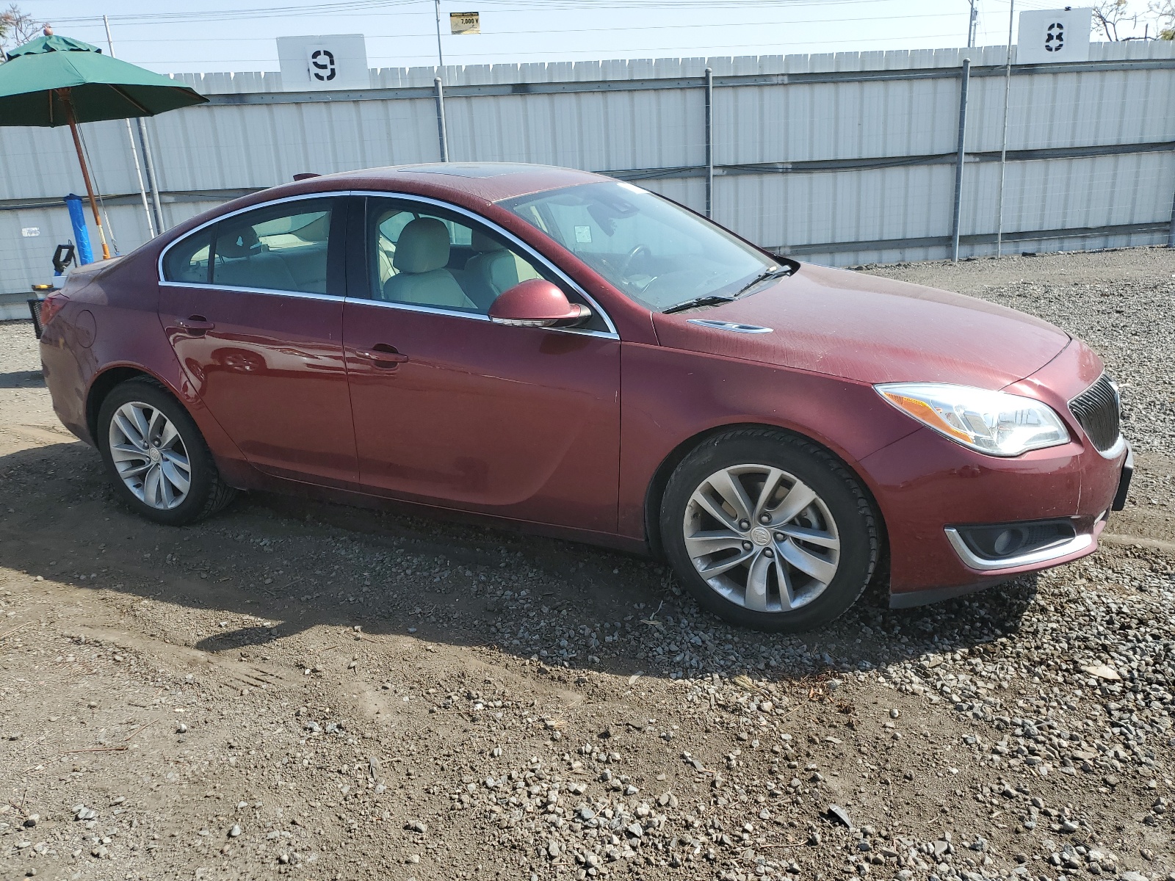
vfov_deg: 53.1
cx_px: 588
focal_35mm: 26
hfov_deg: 67.3
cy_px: 440
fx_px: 883
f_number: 1.5
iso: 50
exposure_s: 1/2000
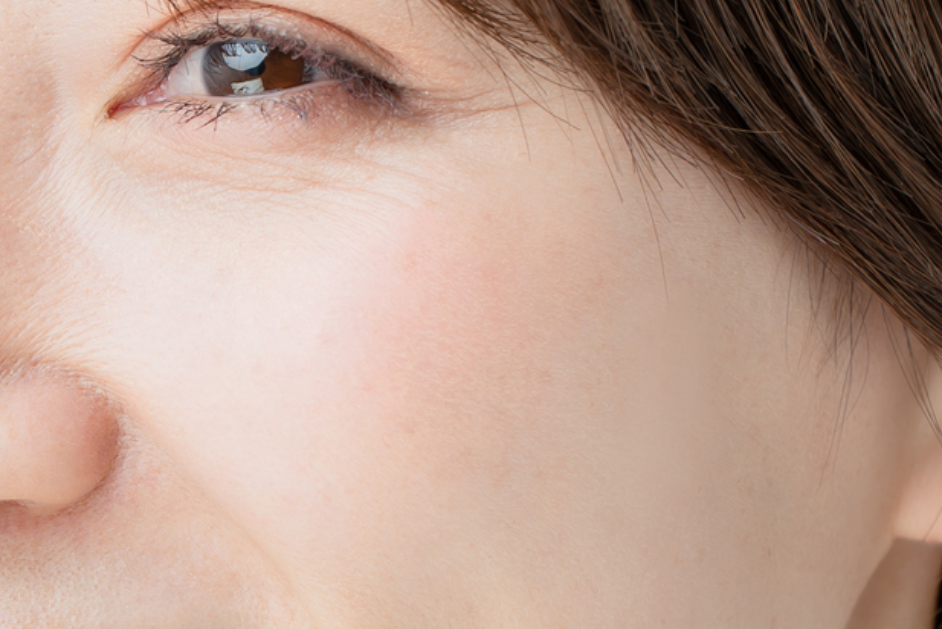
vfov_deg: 2.4
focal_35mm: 583
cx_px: 67
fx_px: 15262
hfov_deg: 3.5
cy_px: 723
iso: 100
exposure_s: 1/125
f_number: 8
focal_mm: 180
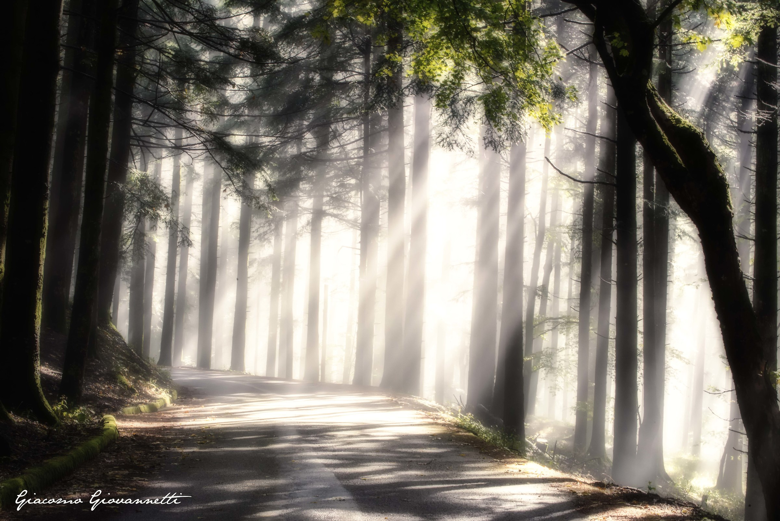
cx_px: 390
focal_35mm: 70
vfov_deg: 19.5
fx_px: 1517
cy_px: 260
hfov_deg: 28.8
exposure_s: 1/10
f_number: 32
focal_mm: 70
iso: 3200
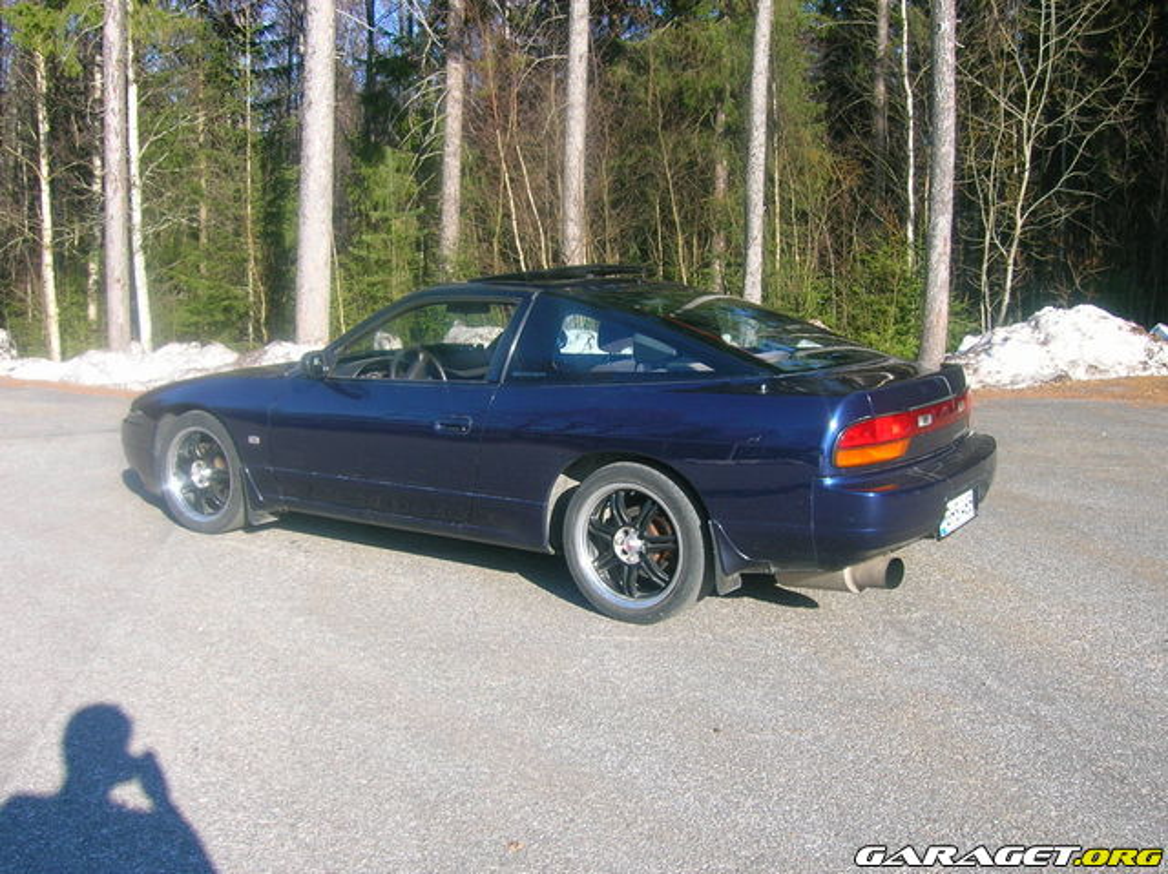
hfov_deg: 54.0
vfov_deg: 41.7
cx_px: 584
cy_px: 437
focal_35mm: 34
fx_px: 1146
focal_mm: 5.7
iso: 50
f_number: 4.9
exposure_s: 1/140
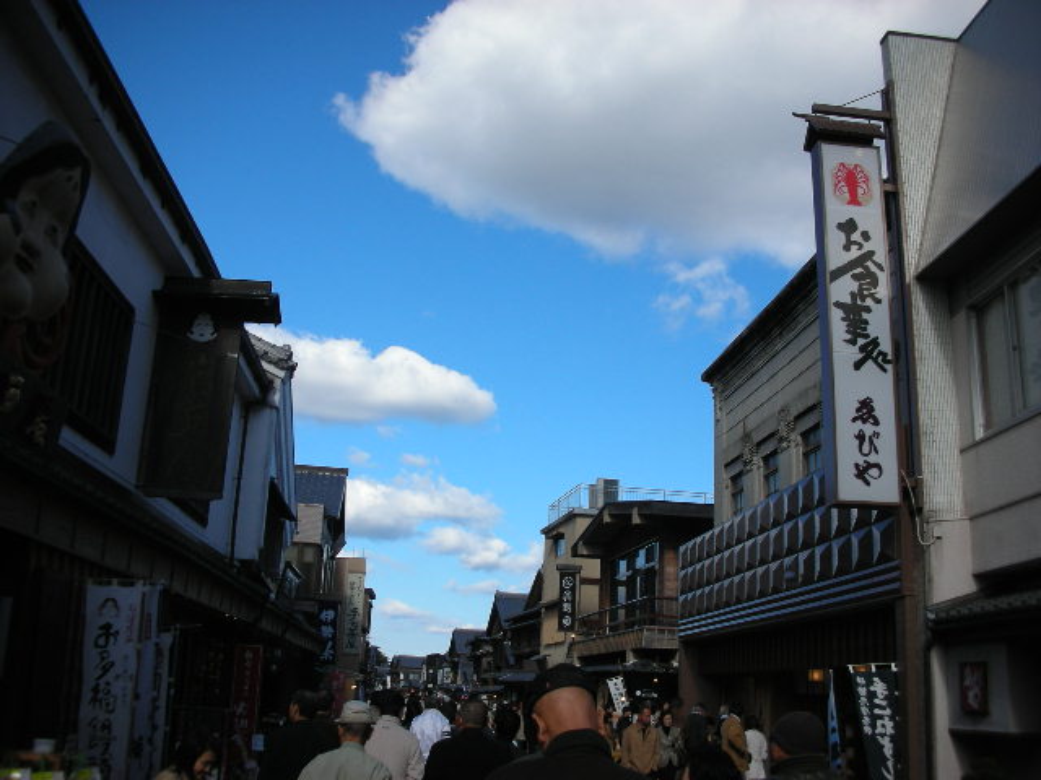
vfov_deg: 40.7
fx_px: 1053
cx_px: 520
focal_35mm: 35
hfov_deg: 52.6
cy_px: 390
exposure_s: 1/96.6
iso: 50
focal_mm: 5.8
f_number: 8.5
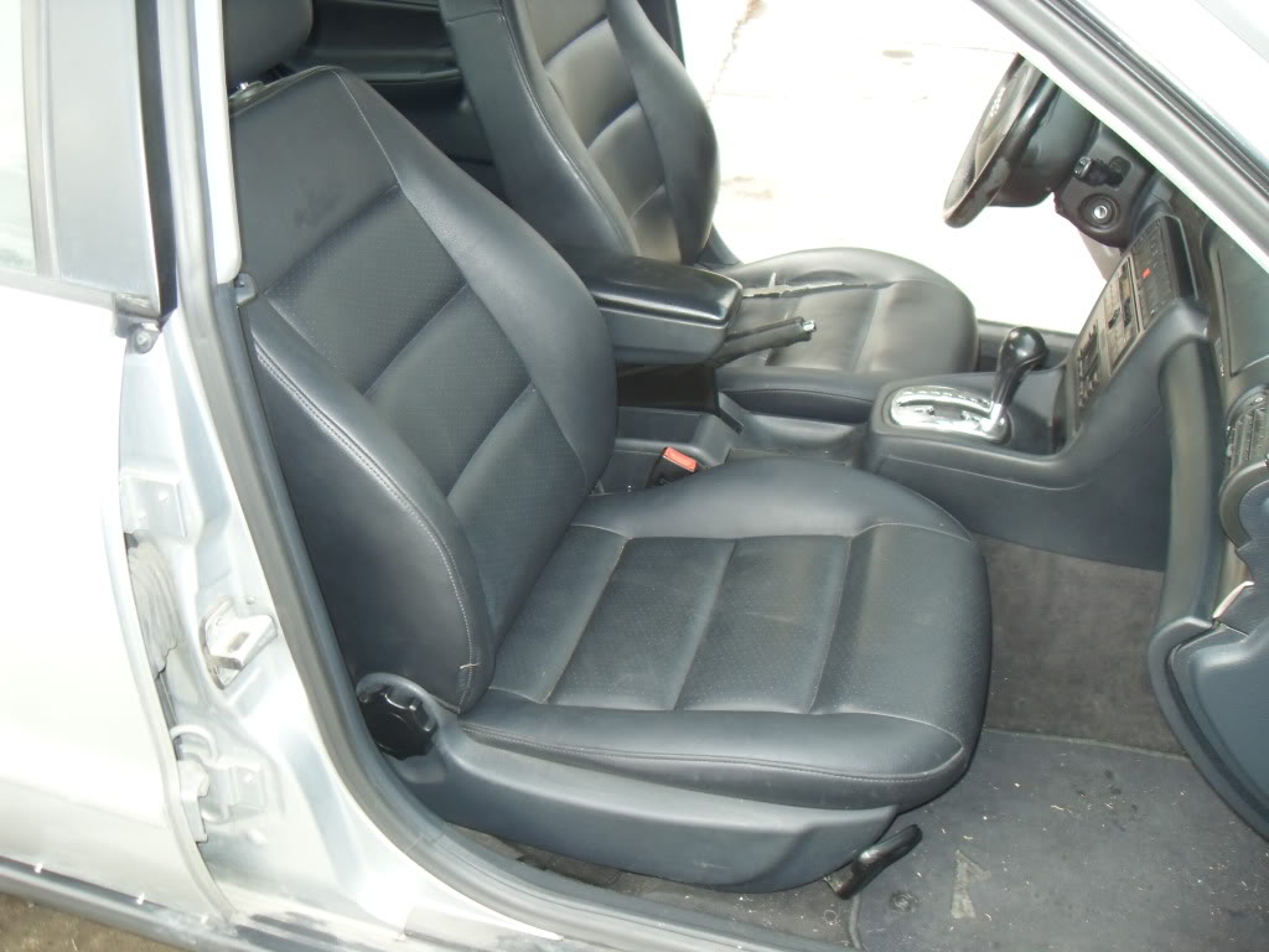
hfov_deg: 54.0
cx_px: 634
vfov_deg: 41.8
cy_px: 476
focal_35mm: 34
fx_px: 1246
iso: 160
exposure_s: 1/45
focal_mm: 6.3
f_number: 2.8
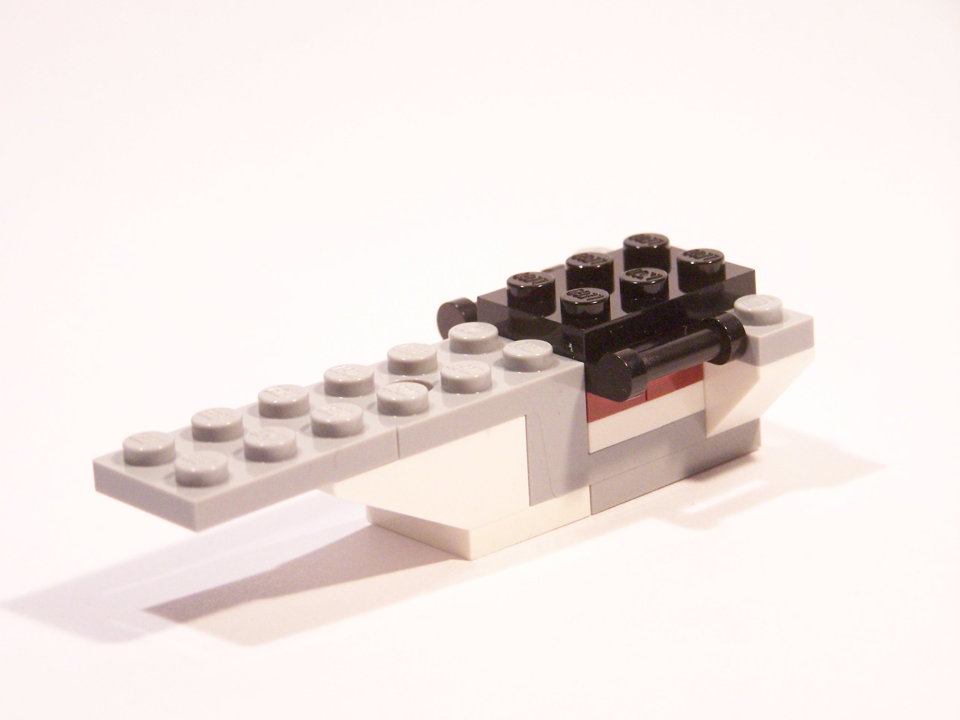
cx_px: 480
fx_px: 3550
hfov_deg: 15.4
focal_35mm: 128
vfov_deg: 11.6
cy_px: 360
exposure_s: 1/60
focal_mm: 21.2
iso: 400
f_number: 3.2
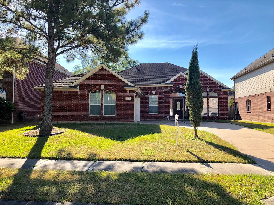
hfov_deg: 63.4
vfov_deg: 49.7
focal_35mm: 28
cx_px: 137
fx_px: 222
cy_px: 102
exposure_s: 1/1297
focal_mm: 3.99
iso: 20
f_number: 1.8
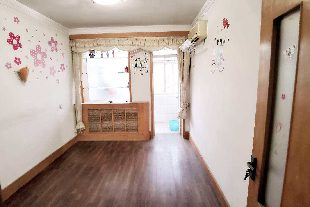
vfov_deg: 67.4
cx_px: 156
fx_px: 155
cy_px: 98
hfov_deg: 90.0
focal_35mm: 18
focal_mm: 2.26
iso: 640
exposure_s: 1/25
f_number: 2.2
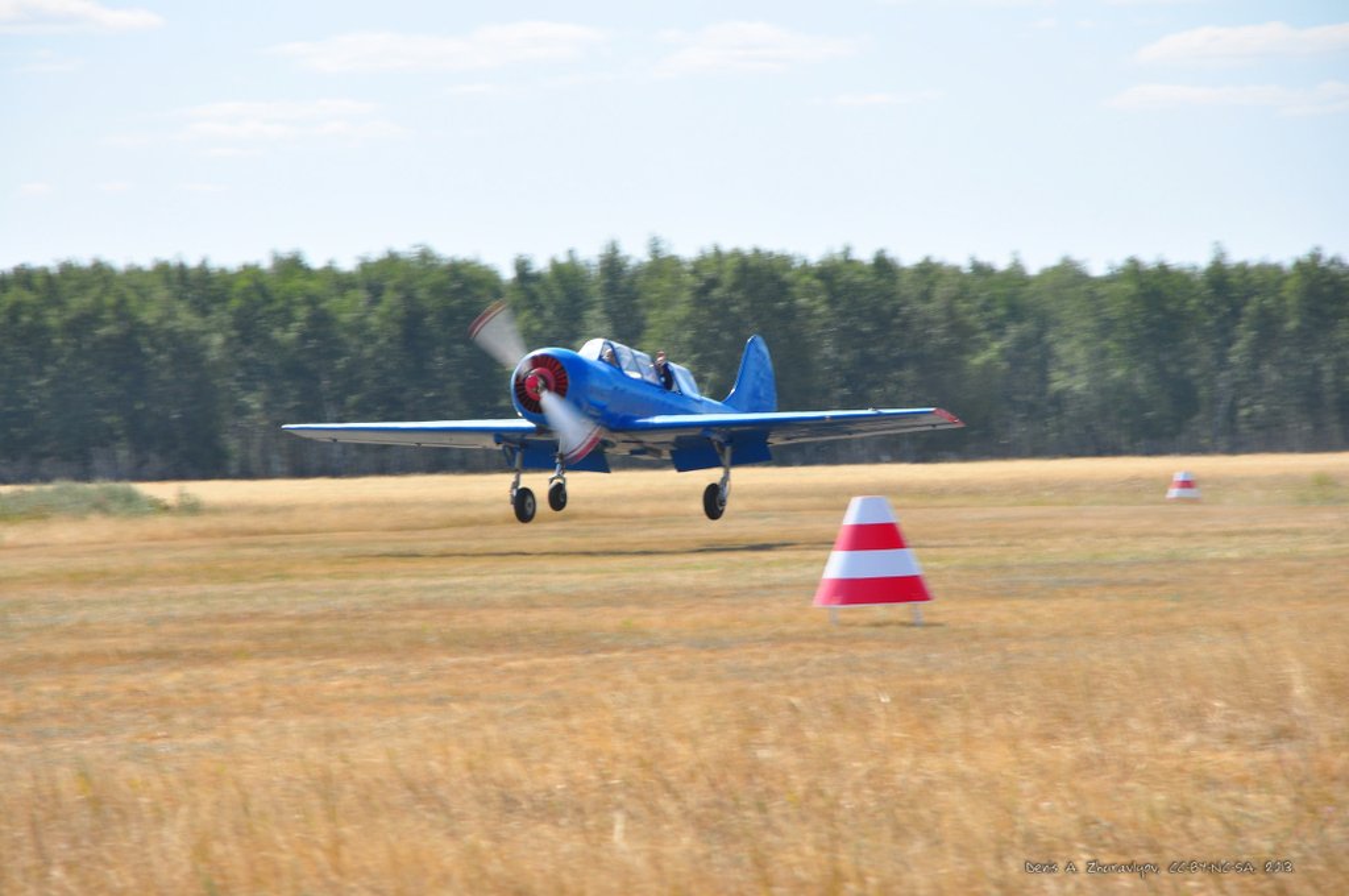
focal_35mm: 188
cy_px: 448
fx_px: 7017
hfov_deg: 11.0
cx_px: 674
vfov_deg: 7.3
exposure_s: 1/160
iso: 200
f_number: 8
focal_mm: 125
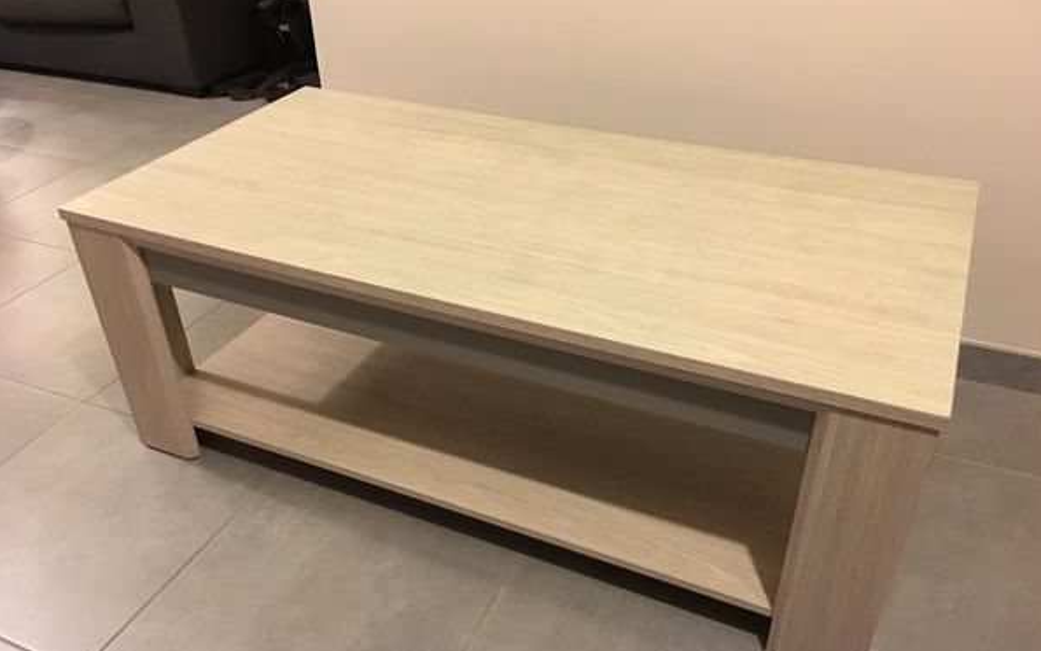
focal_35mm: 31
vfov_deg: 40.6
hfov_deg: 61.2
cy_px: 357
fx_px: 880
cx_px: 521
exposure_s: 1/17
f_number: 2.2
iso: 320
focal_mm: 4.15
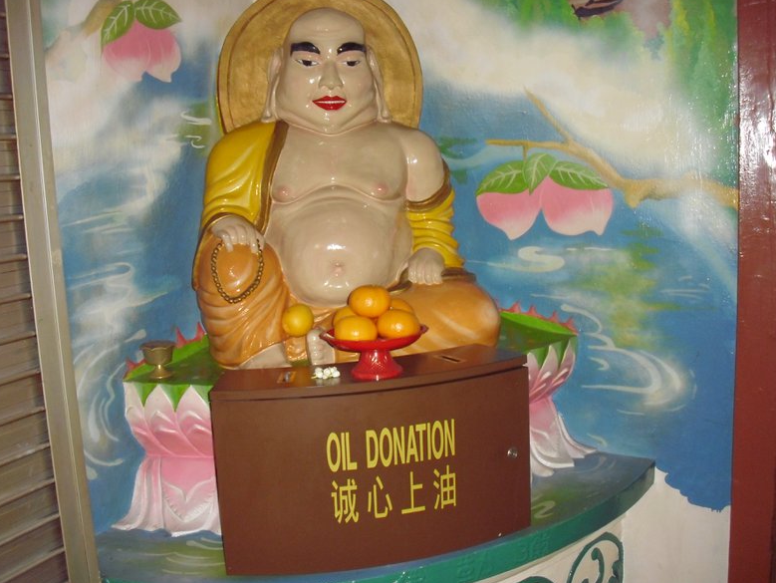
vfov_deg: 36.8
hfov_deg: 47.8
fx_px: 875
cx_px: 393
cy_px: 287
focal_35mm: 39
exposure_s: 1/60
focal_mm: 6.2
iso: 200
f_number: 2.8
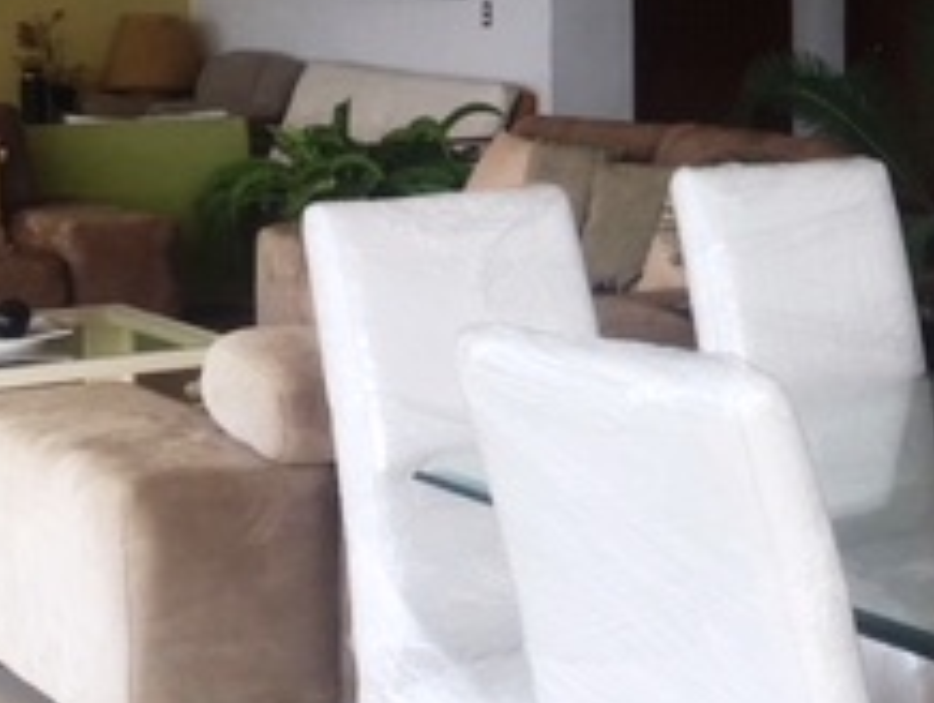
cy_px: 171
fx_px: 2296
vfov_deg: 17.3
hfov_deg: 22.4
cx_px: 865
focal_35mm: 85
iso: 25
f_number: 2.2
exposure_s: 1/460
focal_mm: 4.15
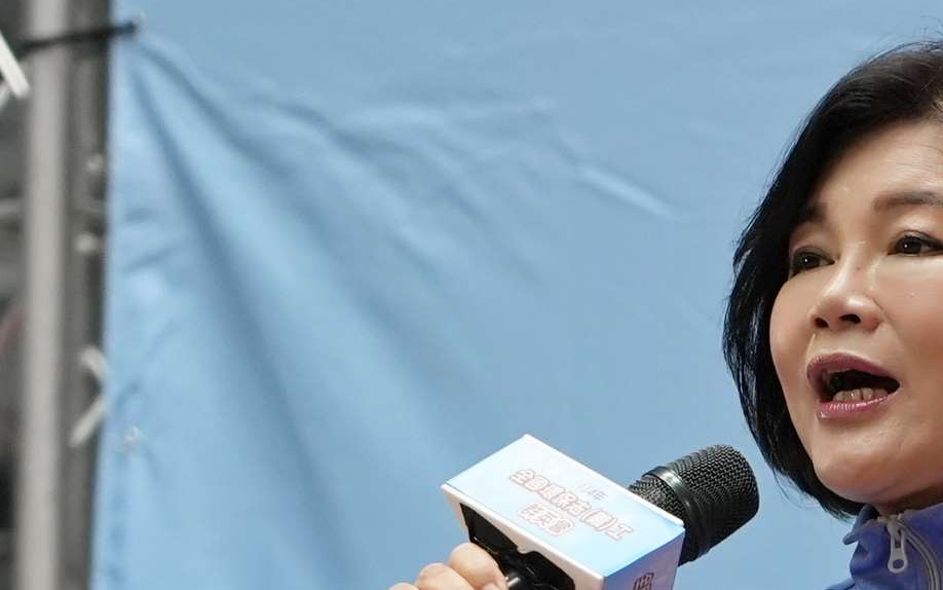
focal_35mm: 537
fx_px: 13802
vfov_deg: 2.4
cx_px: 920
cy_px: 1267
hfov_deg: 3.9
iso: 1250
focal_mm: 105
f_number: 4.5
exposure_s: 1/320
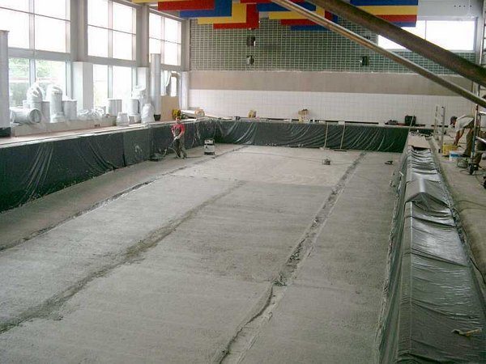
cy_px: 182
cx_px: 243
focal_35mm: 37
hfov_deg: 50.1
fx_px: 519
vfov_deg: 38.7
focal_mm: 7.6
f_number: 2.6
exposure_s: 1/50
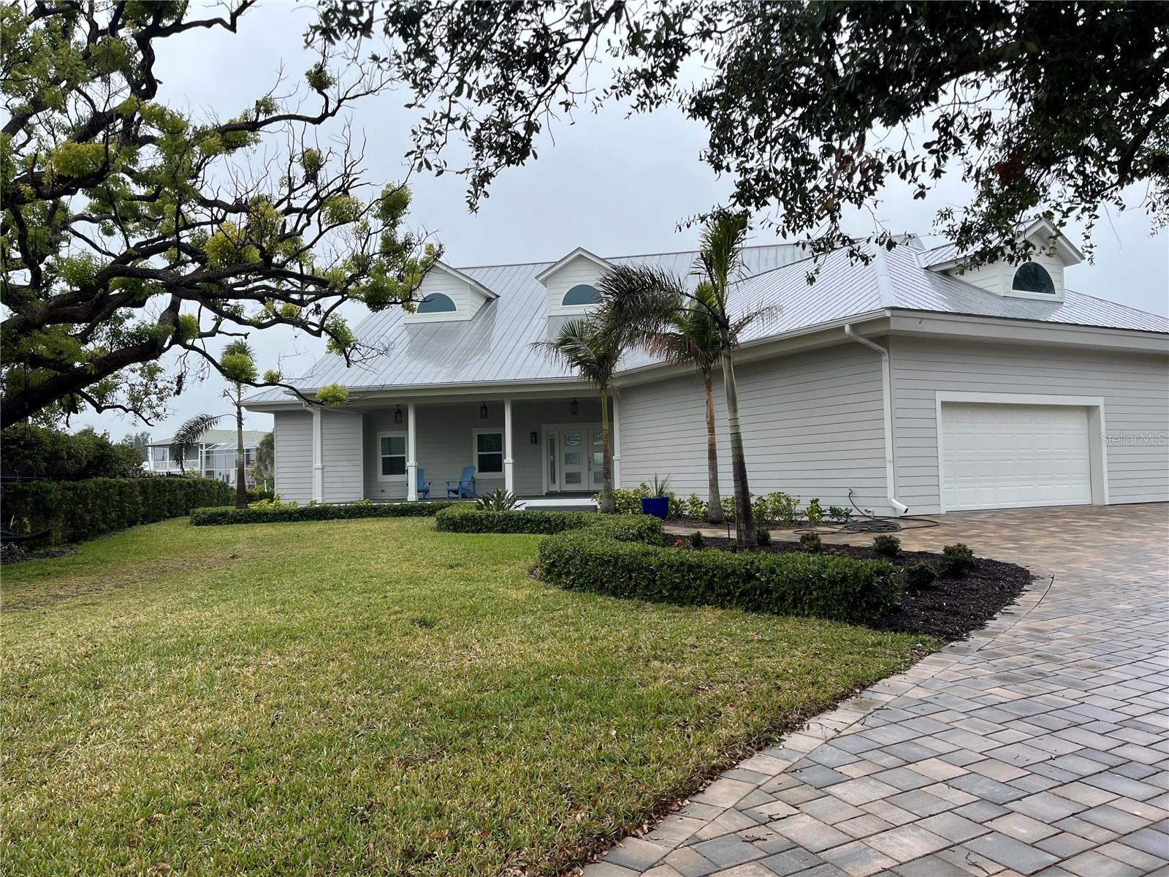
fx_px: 878
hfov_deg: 67.3
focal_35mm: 26
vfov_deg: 53.1
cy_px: 438
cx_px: 584
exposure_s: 1/891
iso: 50
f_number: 1.6
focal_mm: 5.1
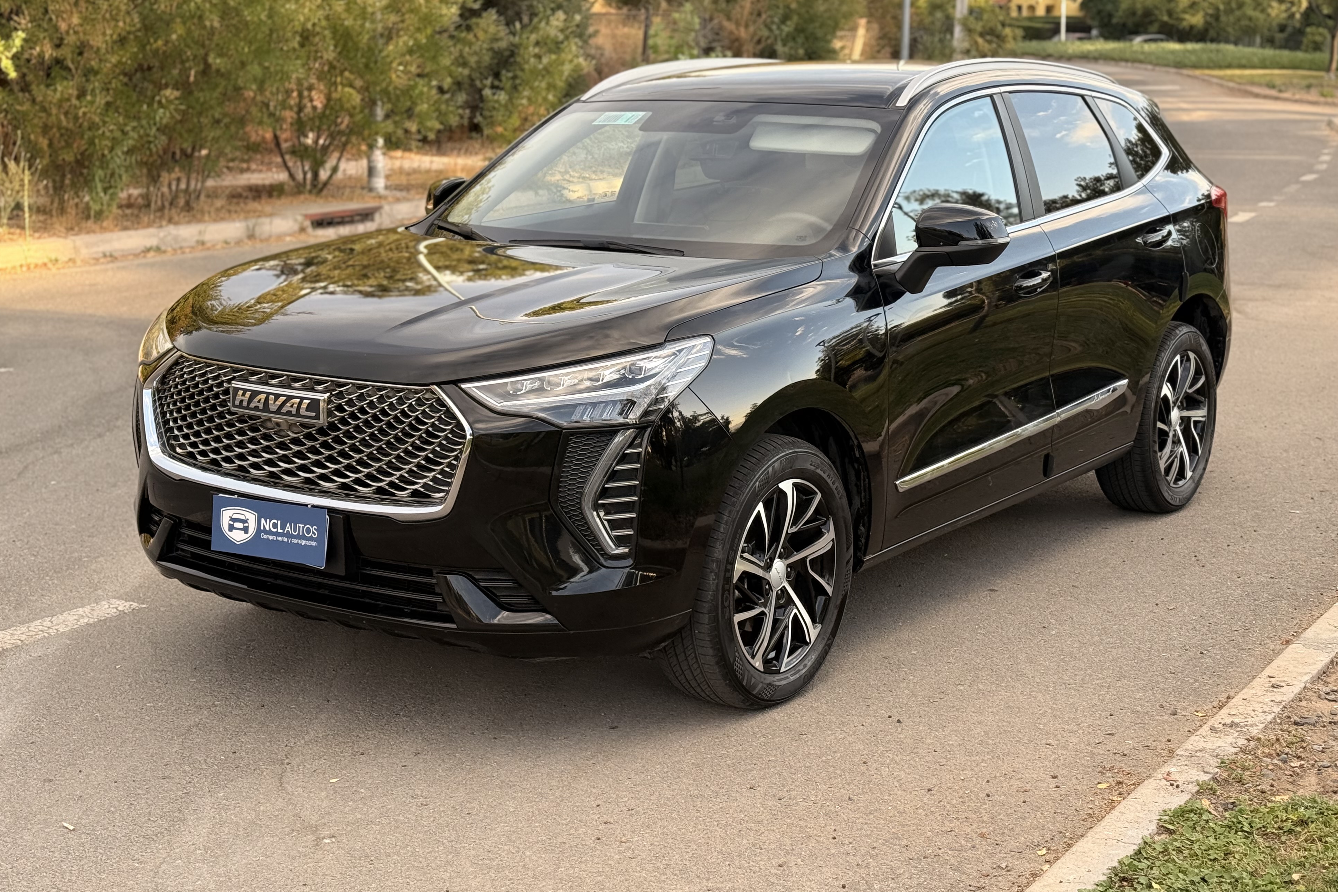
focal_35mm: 52
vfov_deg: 26.0
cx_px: 670
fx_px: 1933
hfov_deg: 38.2
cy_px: 418
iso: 80
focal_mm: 6.76
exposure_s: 1/481
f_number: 1.78
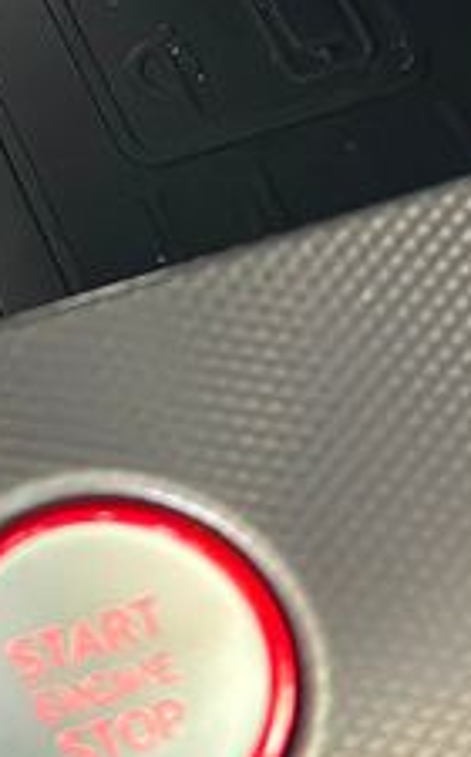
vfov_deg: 14.3
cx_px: -17
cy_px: 74
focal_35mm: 145
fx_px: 2988
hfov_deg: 9.0
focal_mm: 6.86
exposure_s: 1/30
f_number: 1.78
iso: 1000
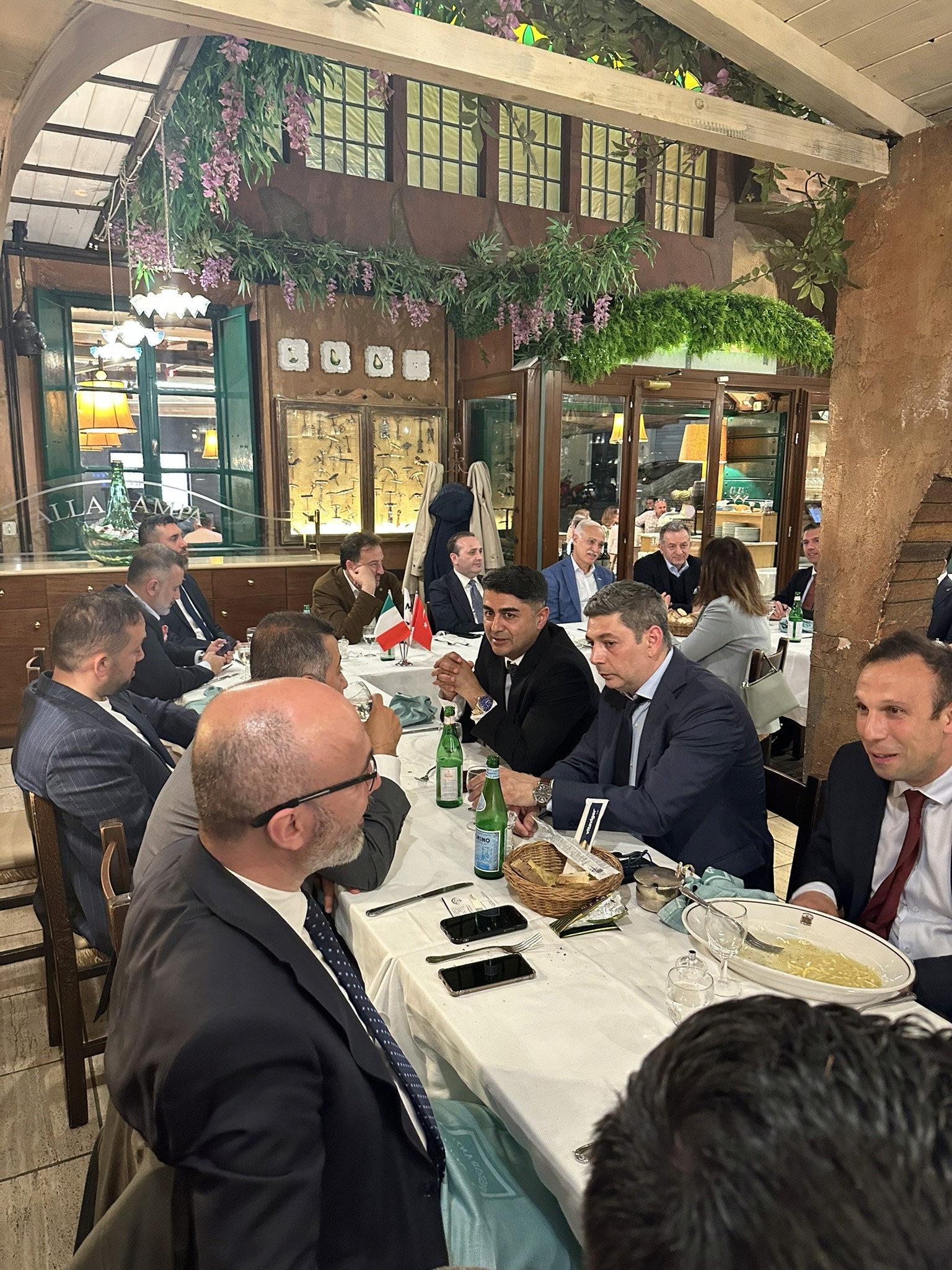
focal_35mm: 24
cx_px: 476
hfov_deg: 56.8
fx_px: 880
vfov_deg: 71.6
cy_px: 635
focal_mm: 6.86
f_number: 1.78
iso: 500
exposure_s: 1/50
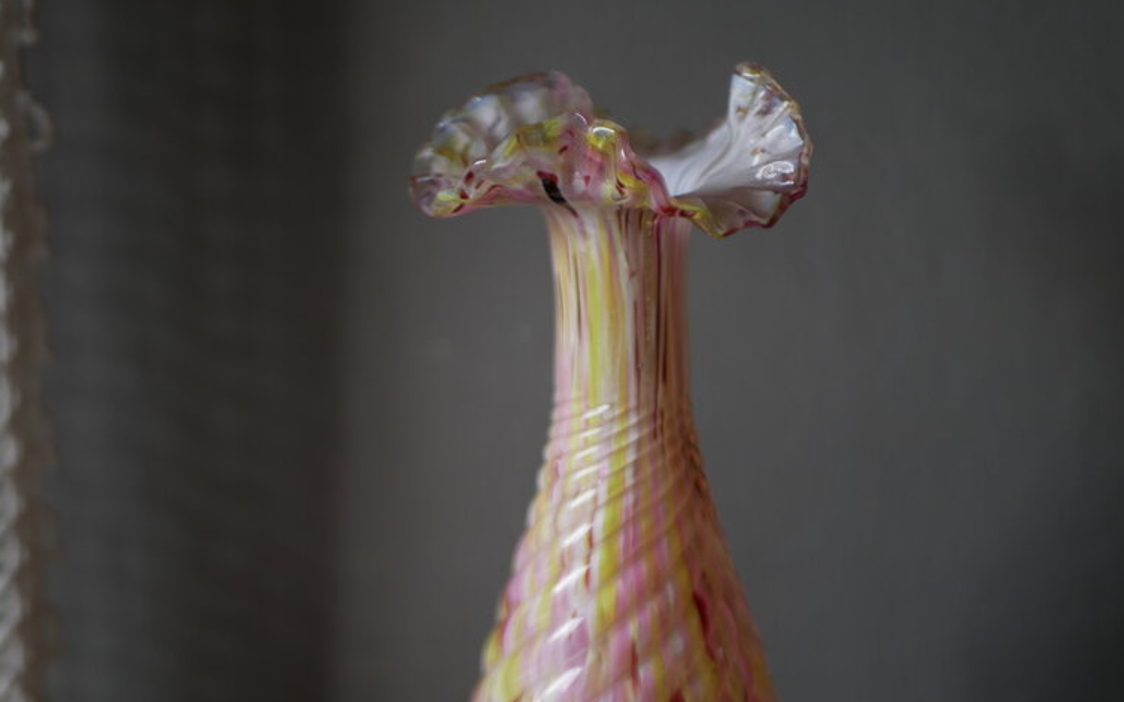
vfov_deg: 21.6
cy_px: 319
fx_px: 1838
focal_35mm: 60
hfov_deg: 34.0
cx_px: 609
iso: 250
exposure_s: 1/125
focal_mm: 25
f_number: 1.7
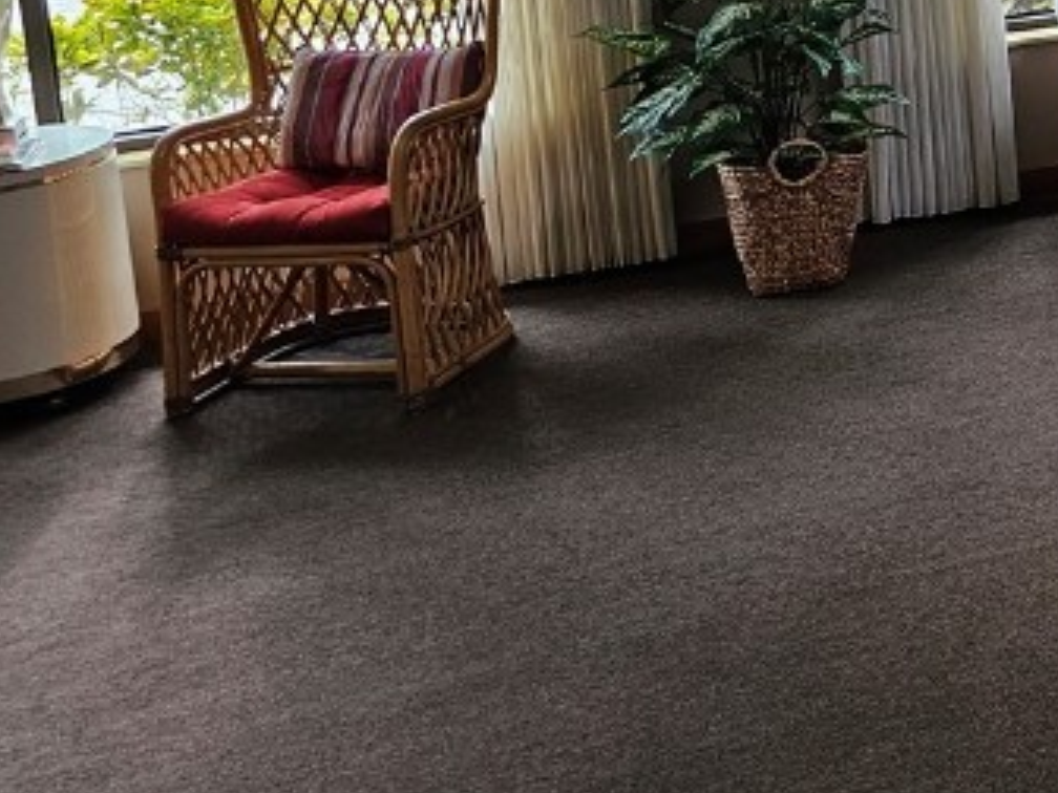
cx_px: 1408
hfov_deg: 24.1
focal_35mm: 70
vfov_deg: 19.9
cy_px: -116
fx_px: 2139
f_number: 1.7
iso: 125
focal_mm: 6.3
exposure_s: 1/120
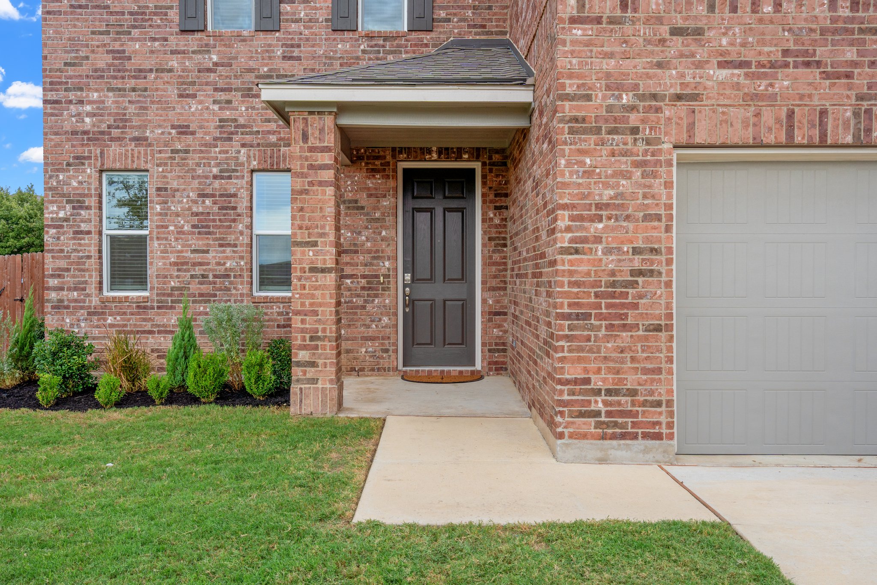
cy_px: 292
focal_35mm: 31
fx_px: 755
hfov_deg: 60.3
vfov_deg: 42.3
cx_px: 438
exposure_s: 1/200
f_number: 9
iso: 250
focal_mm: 31
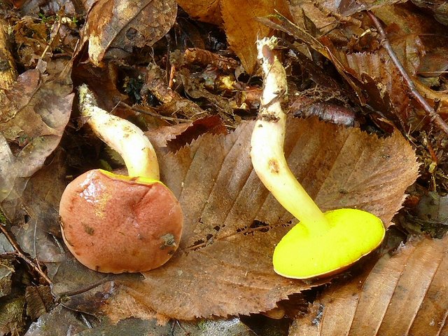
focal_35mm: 35
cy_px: 168
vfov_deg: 40.6
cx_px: 224
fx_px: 453
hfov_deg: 52.7
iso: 100
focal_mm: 7.4
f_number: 10
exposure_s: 8
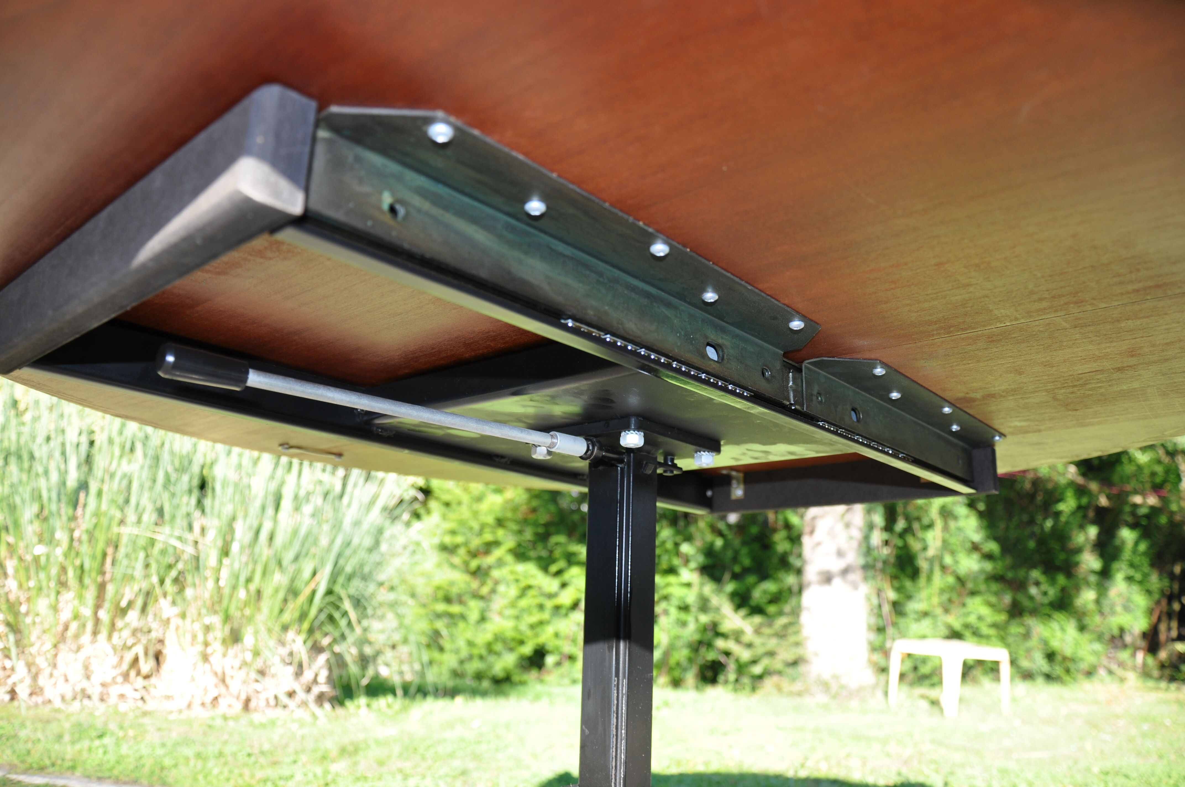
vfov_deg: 47.8
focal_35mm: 27
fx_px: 888
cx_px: 592
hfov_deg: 67.4
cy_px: 394
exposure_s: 1/200
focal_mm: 18
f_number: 4
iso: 200
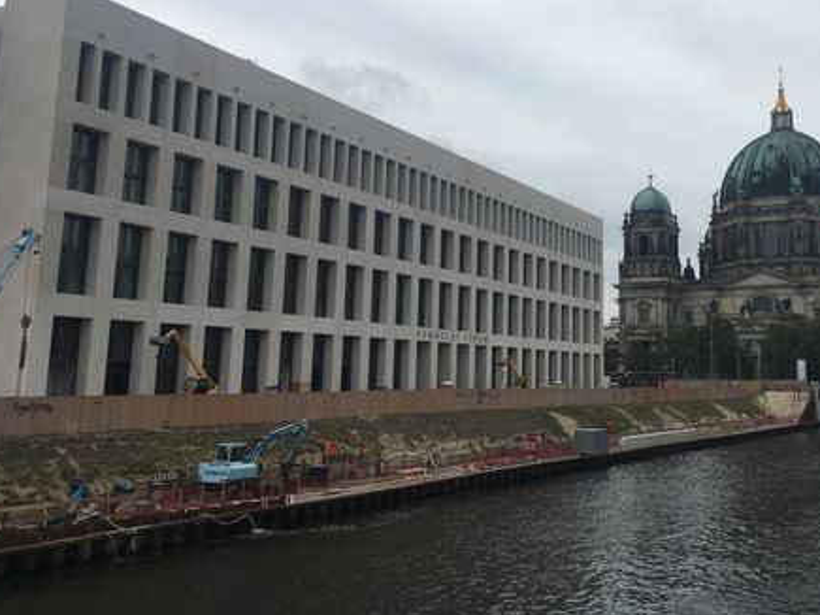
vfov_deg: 35.5
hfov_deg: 46.2
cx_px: 539
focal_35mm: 40
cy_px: 194
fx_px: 947
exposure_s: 1/1603
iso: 25
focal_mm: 4.15
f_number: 2.2
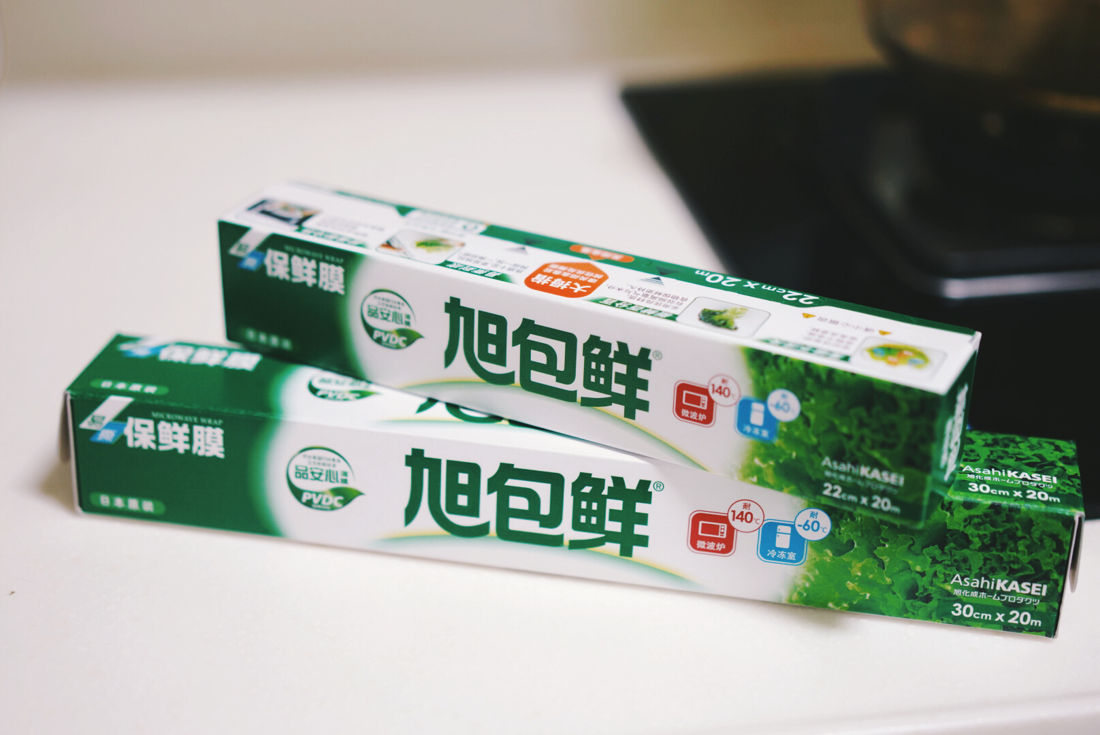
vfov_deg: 24.7
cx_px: 550
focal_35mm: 55
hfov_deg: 36.2
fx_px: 1682
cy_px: 368
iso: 400
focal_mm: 55
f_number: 2.2
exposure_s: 1/60
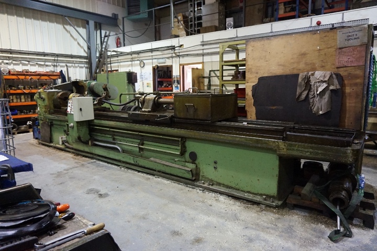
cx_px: 188
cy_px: 126
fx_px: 251
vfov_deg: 53.1
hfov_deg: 73.7
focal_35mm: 24
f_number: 3.5
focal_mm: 16
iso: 3200
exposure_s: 1/60
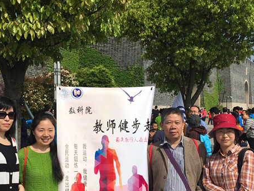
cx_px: 114
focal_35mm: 51
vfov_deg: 28.3
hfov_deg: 37.5
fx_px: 374
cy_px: 130
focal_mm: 4.15
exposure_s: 1/3968
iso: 32
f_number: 2.2
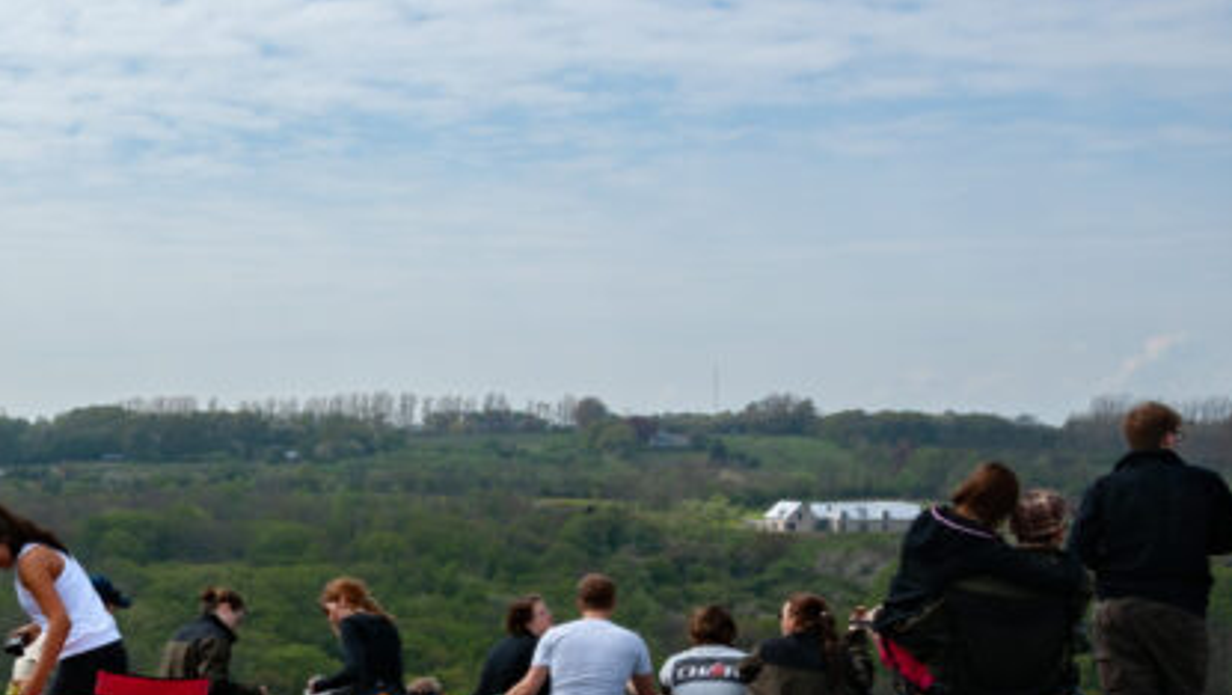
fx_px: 2027
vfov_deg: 19.1
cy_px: 631
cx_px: -196
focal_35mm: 62
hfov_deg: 29.6
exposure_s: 1/320
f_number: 11
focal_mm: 24
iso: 200
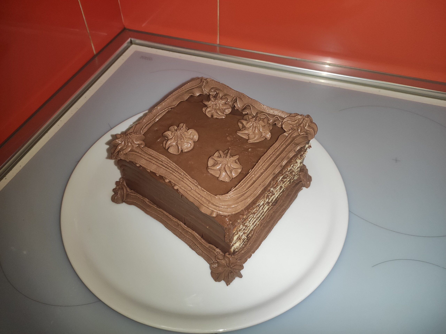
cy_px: 167
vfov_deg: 54.9
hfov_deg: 69.4
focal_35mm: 25
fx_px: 322
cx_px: 223
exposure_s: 1/33
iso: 1460
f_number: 1.79
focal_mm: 4.74
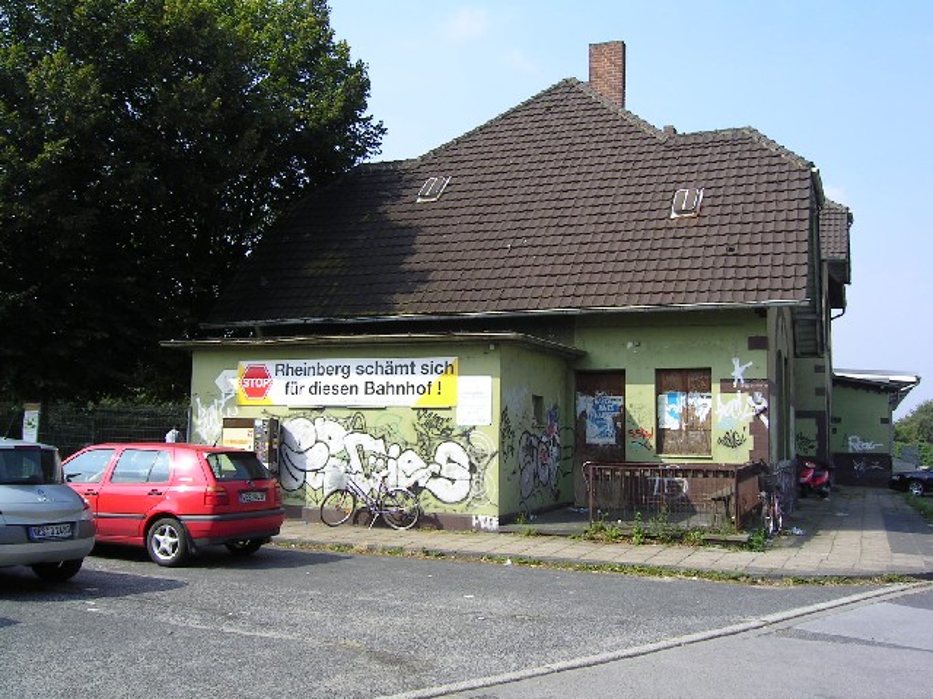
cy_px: 350
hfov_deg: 51.4
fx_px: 970
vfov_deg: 39.7
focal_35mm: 36
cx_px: 466
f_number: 4.8
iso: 50
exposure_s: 1/262
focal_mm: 5.6
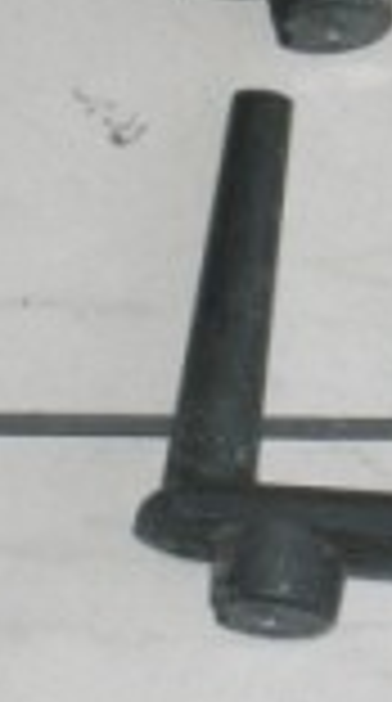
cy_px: 218
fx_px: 5599
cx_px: 527
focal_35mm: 301
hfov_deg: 4.0
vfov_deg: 7.2
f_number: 4.6
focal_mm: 15.9
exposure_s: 1/60.1
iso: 50
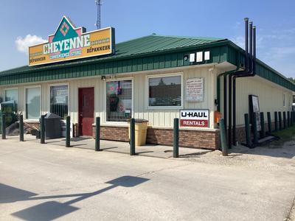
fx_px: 264
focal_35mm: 31
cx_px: 148
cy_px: 110
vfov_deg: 45.4
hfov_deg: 58.4
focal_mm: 3.3
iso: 25
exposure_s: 1/1773
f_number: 2.4
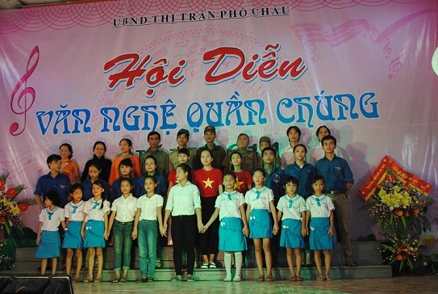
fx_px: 439
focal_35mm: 36
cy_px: 147
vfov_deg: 37.0
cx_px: 219
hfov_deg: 53.1
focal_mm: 24
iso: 200
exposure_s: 1/30
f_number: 4
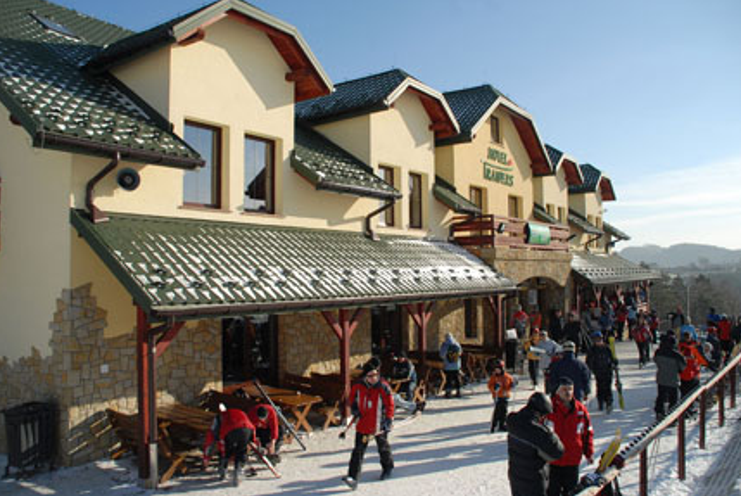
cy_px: 240
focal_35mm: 28
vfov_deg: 46.5
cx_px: 377
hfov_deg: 65.4
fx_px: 577
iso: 100
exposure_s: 1/250
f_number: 8
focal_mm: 18
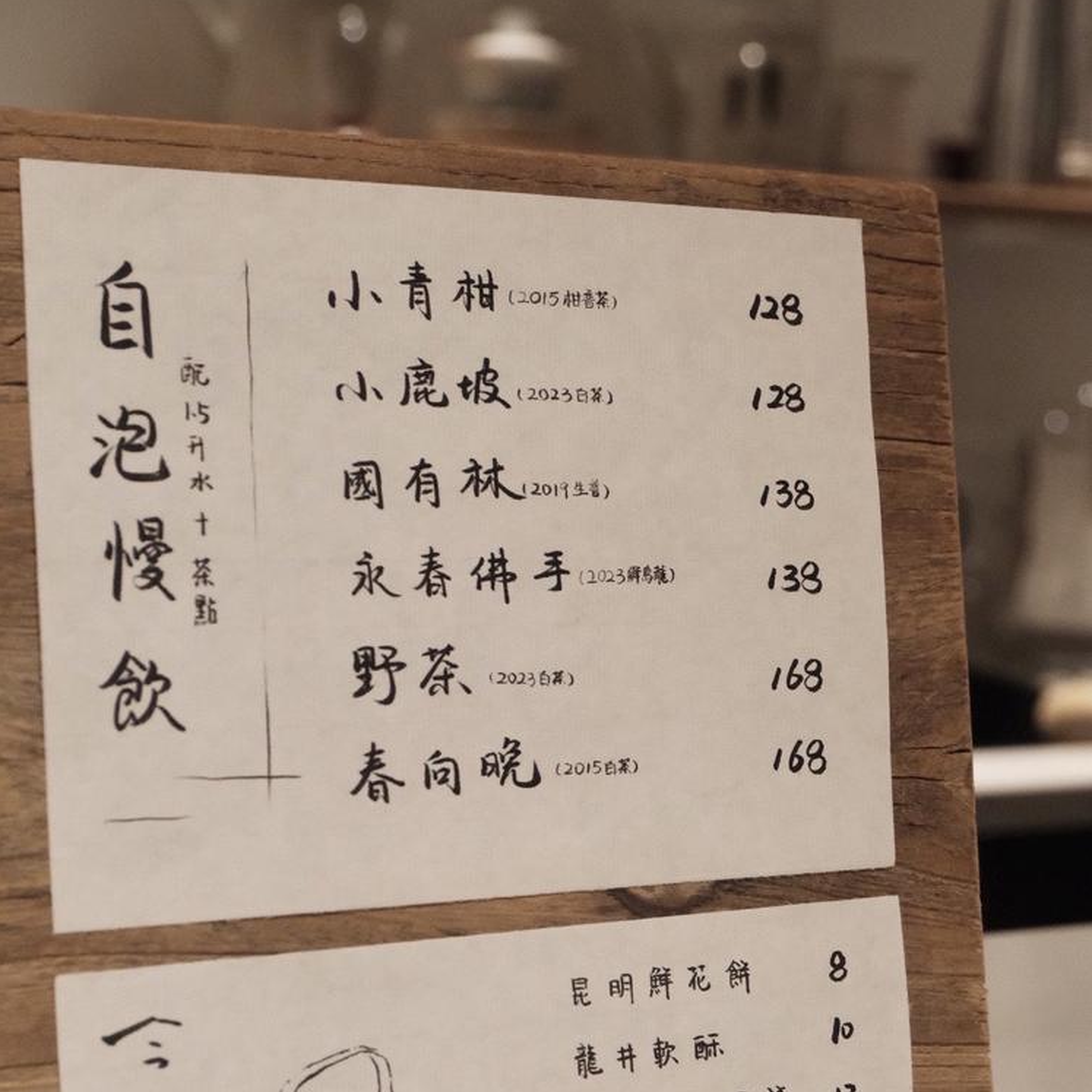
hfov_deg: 26.9
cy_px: 688
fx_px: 2284
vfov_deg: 26.8
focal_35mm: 64
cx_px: 545
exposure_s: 1/250
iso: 5000
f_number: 6.4
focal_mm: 33.3
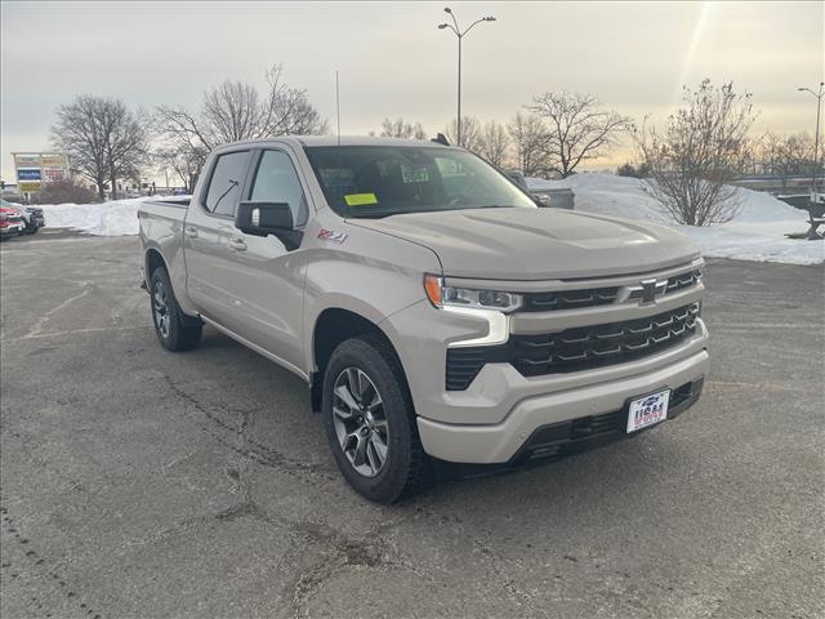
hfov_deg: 67.3
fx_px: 620
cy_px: 310
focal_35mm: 26
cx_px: 412
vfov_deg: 53.1
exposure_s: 1/1082
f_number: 1.6
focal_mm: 4.2
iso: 32
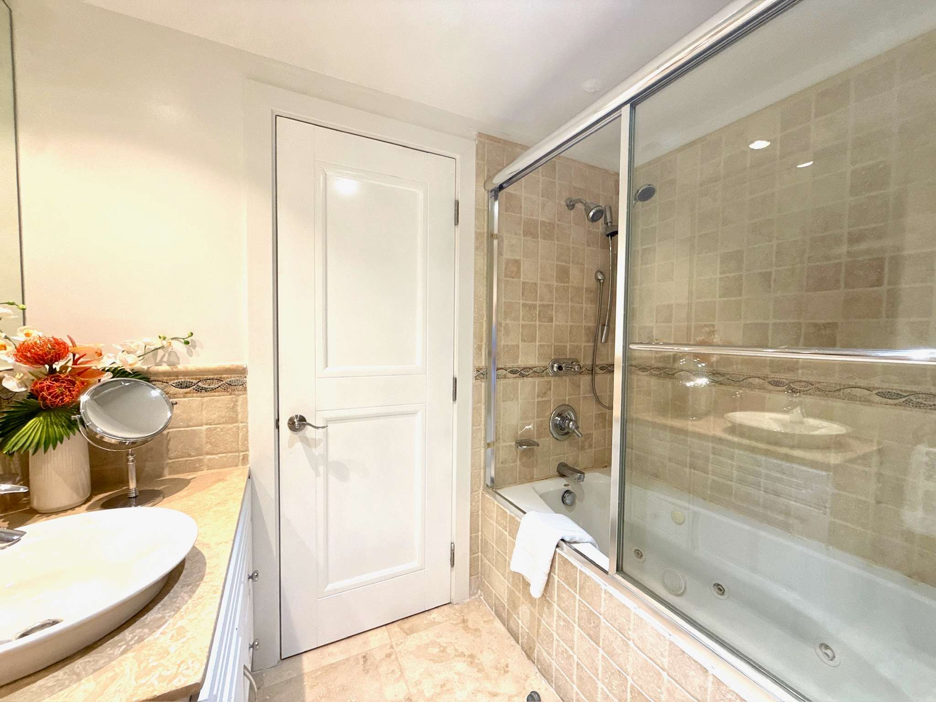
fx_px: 379
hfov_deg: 102.1
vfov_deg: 85.7
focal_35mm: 14
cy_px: 351
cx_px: 468
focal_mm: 2.22
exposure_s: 1/60
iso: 200
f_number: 2.2
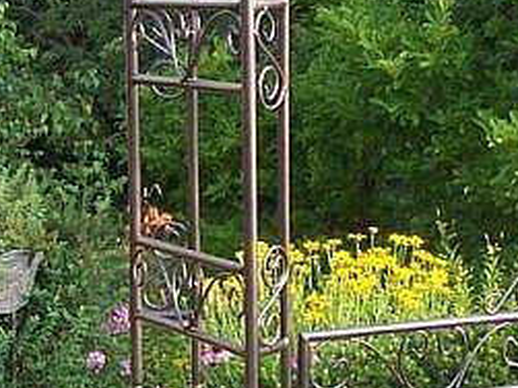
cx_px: 528
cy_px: 186
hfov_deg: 12.6
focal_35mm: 155
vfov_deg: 9.6
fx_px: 2318
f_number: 2.8
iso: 80
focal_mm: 6.3
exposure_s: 1/90
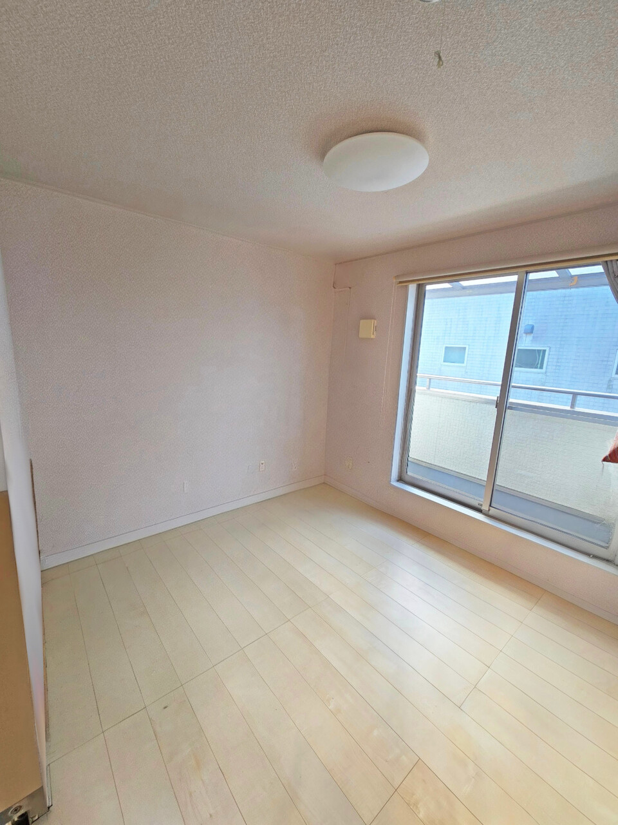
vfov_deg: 106.2
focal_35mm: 13
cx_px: 309
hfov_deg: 89.9
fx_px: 309
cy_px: 412
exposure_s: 1/50
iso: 64
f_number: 2.2
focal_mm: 2.2
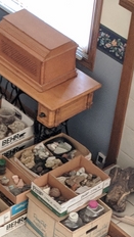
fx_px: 787
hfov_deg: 9.5
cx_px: -65
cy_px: 235
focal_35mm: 125
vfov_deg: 16.8
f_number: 2
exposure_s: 1/30
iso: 670
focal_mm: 4.67
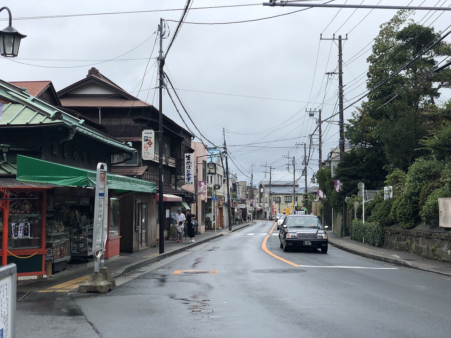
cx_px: 226
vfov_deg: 28.0
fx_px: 677
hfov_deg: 36.8
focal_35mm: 52
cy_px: 169
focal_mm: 6
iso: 16
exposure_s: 1/738
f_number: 2.4
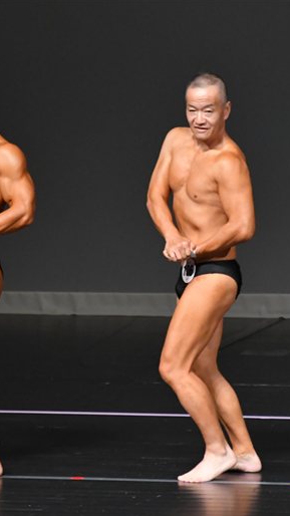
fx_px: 7453
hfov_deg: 2.2
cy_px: 258
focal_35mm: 545
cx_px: 146
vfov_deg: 4.0
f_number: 5.6
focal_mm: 230
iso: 4000
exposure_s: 1/400
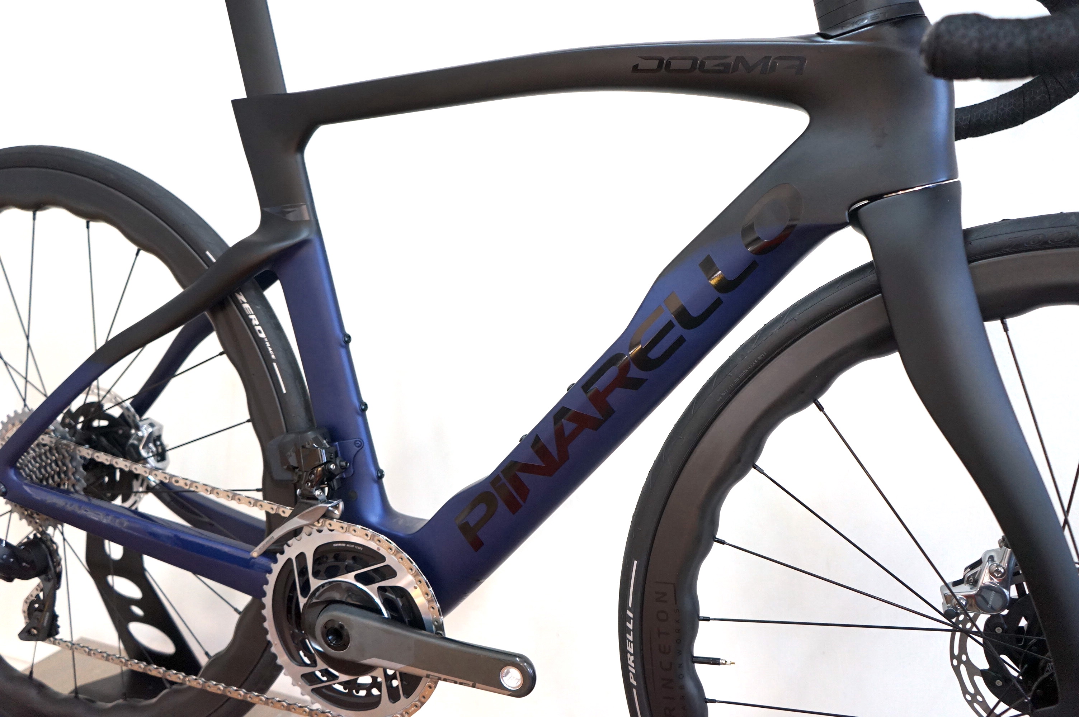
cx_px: 540
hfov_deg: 62.0
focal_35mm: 30
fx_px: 898
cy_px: 358
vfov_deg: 43.5
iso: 1250
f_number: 4
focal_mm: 30
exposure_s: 1/160
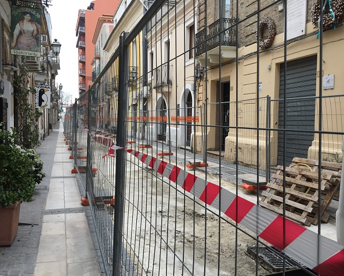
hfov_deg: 57.1
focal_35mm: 31
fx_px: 316
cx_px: 165
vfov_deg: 47.1
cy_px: 139
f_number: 2.2
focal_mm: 4.15
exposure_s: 1/33
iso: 32
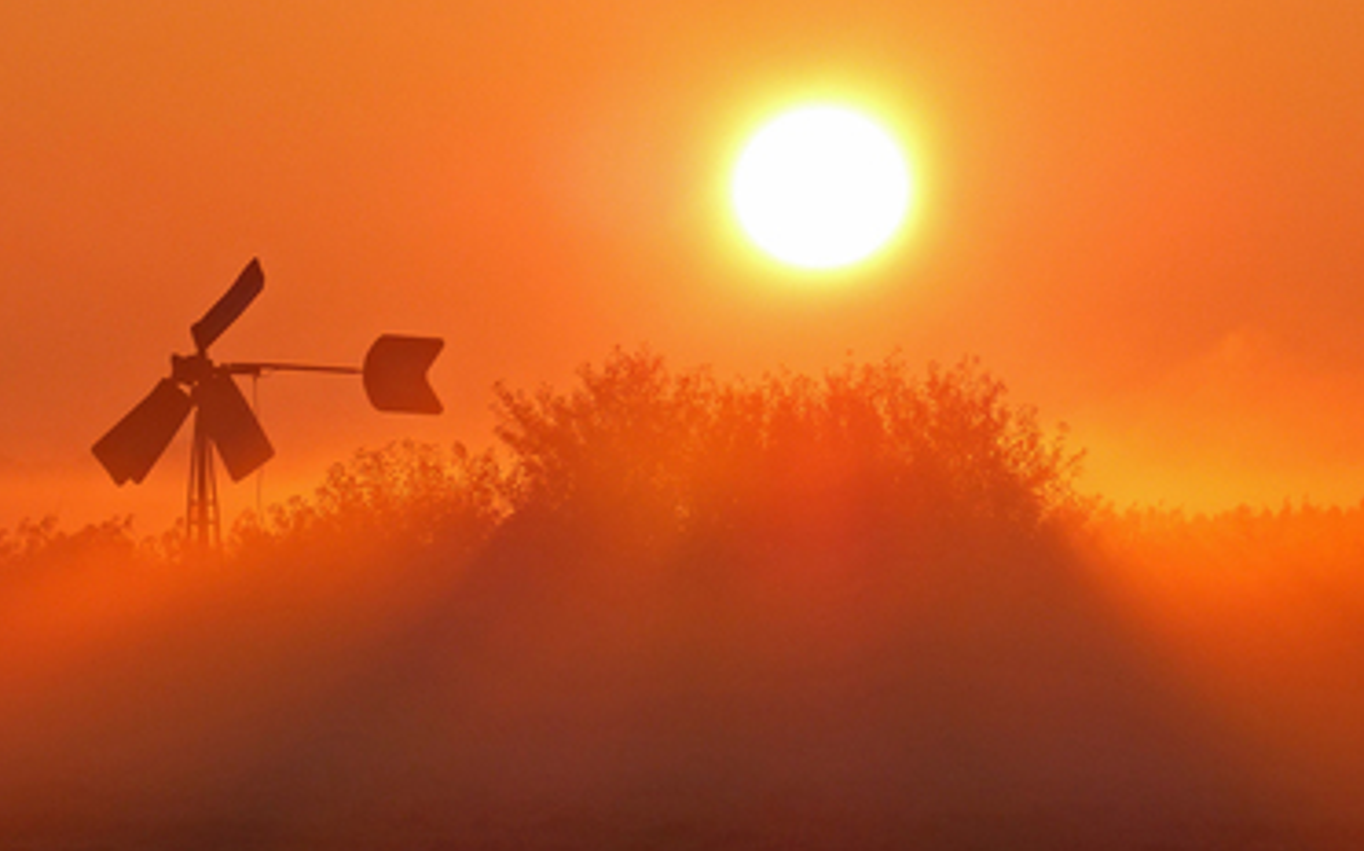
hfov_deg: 4.5
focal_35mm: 466
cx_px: 746
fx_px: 17312
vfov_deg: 2.8
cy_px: 176
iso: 100
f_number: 4
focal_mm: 53.4
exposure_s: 1/1000
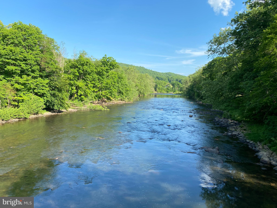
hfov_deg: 67.3
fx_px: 208
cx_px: 138
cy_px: 104
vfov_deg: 53.1
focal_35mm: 26
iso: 32
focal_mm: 4.25
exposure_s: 1/1193
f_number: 1.8
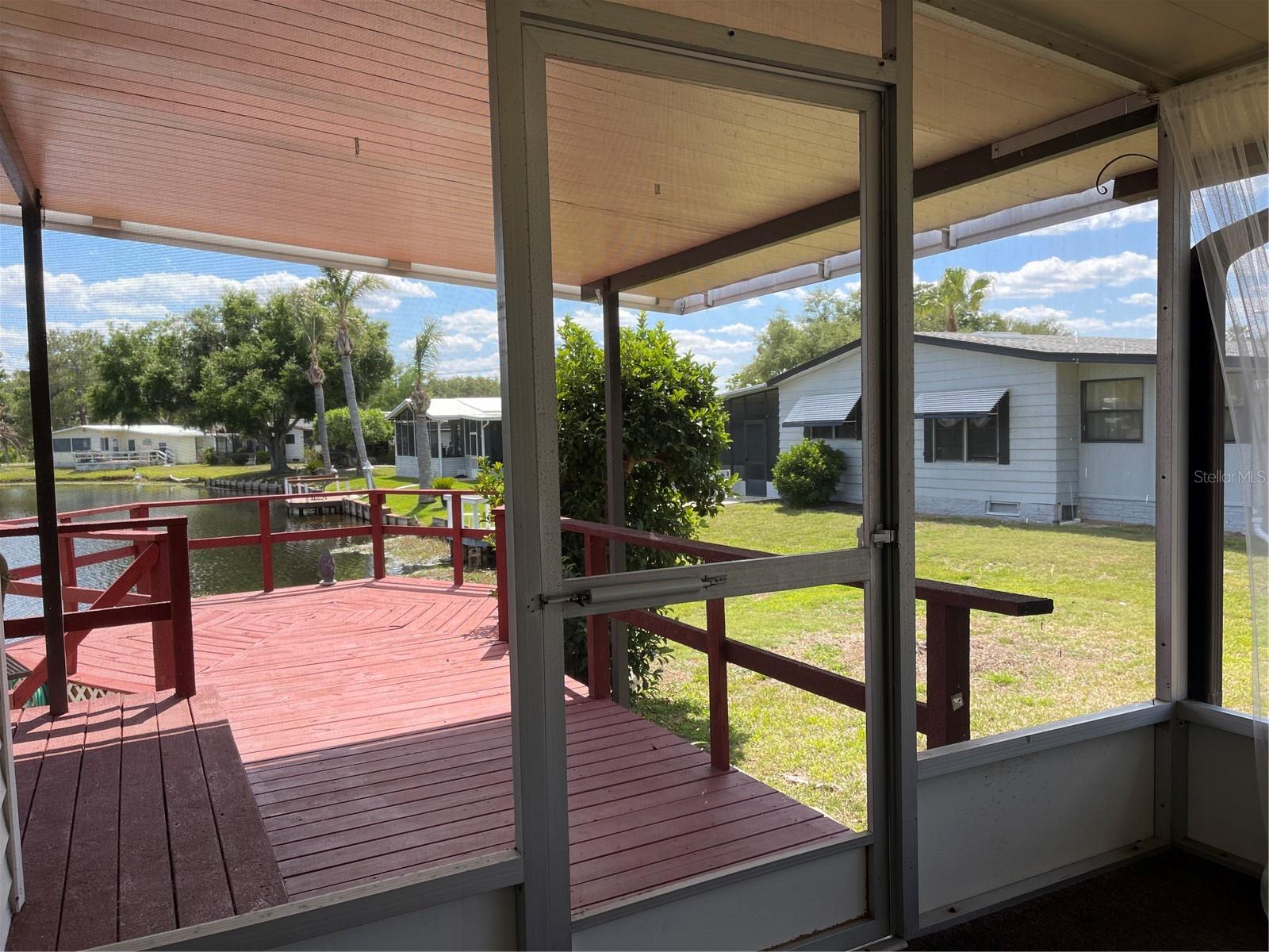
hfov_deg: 69.4
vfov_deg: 54.9
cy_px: 476
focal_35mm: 25
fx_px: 916
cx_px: 634
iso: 32
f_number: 1.6
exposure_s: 1/836
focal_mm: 5.1
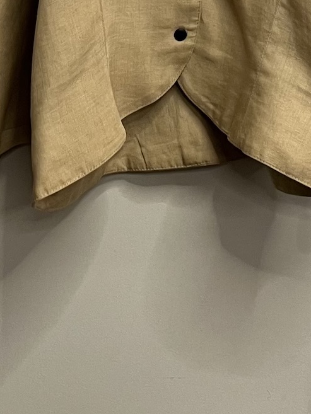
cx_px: 201
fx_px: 910
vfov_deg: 22.7
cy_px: -132
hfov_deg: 19.3
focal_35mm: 76
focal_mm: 5.1
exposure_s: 1/50
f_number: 1.6
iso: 100
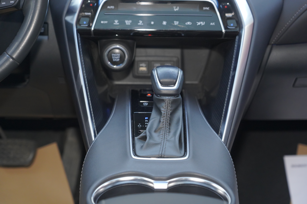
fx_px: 631
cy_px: 102
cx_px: 154
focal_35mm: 74
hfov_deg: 27.3
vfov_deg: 18.4
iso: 4000
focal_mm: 74
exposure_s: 1/125
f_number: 4.5
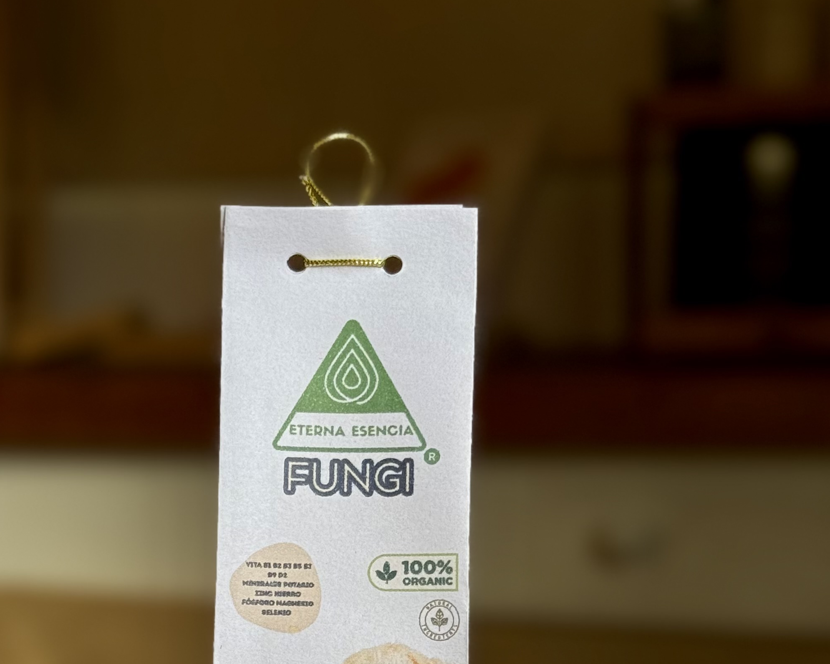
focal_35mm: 95
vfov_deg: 15.9
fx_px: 2334
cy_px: 635
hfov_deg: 20.1
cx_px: 288
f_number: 1.78
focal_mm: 6.76
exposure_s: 1/121
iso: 50
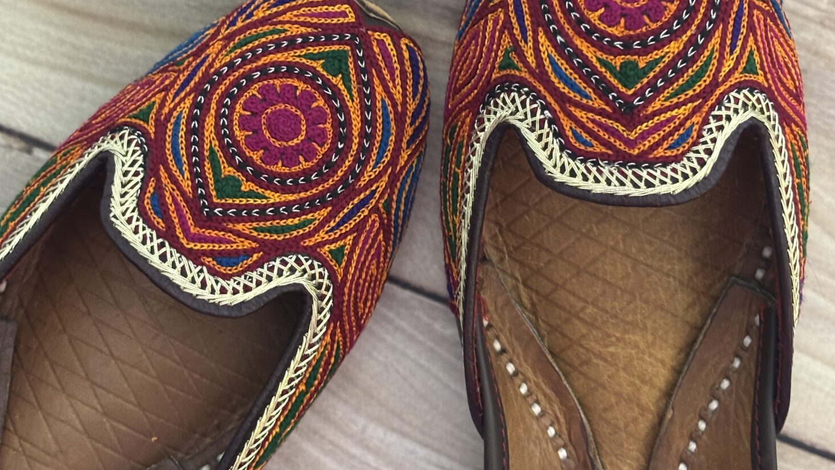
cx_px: 416
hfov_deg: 27.9
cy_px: 123
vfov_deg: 15.8
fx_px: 1683
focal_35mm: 76
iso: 200
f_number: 1.6
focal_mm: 5.96
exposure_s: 1/33
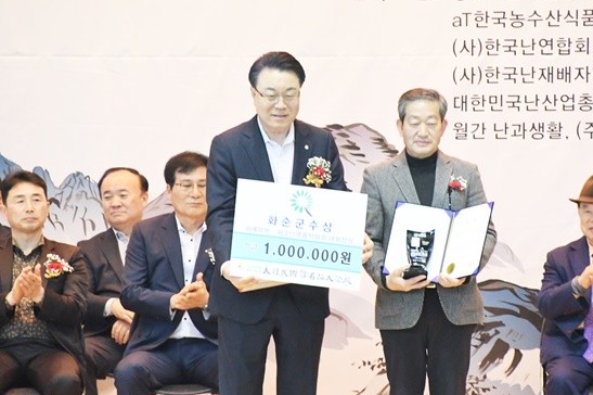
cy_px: 168
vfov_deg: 3.2
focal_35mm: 428
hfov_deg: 4.8
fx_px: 7046
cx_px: 326
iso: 10000
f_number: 9
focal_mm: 240
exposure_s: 1/320
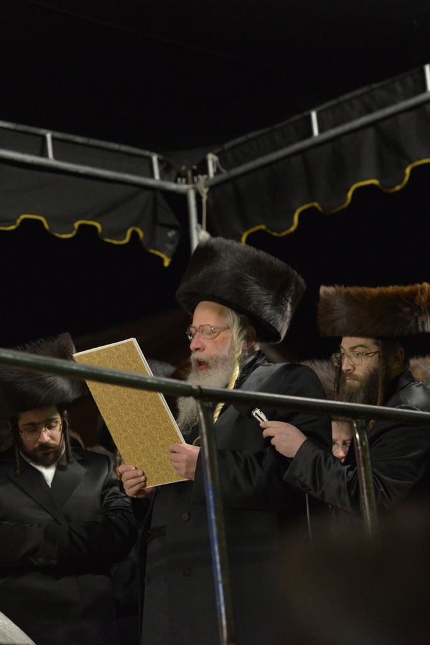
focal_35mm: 90
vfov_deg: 22.6
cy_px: 322
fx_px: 1612
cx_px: 215
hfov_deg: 15.2
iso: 2200
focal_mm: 90
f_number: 3.2
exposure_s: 1/100
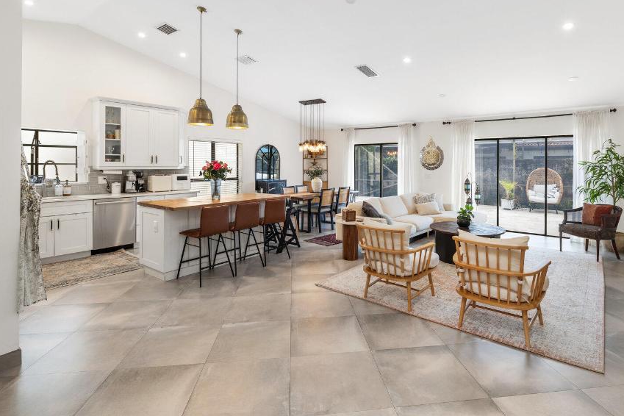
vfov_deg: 64.1
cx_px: 337
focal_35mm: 19
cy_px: 170
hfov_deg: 86.7
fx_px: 329
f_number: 7.1
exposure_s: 1/8
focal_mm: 14
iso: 250
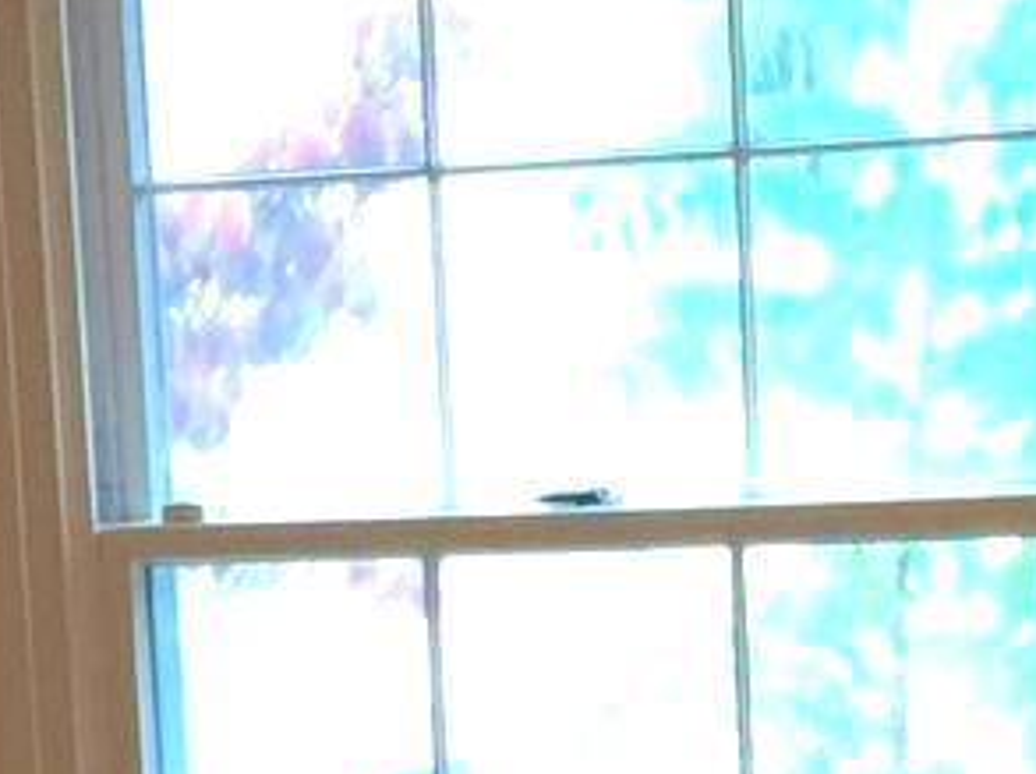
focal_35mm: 203
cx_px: 230
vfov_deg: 7.1
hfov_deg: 9.7
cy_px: 1495
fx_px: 6068
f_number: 2.2
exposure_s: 1/15
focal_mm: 4.15
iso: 64
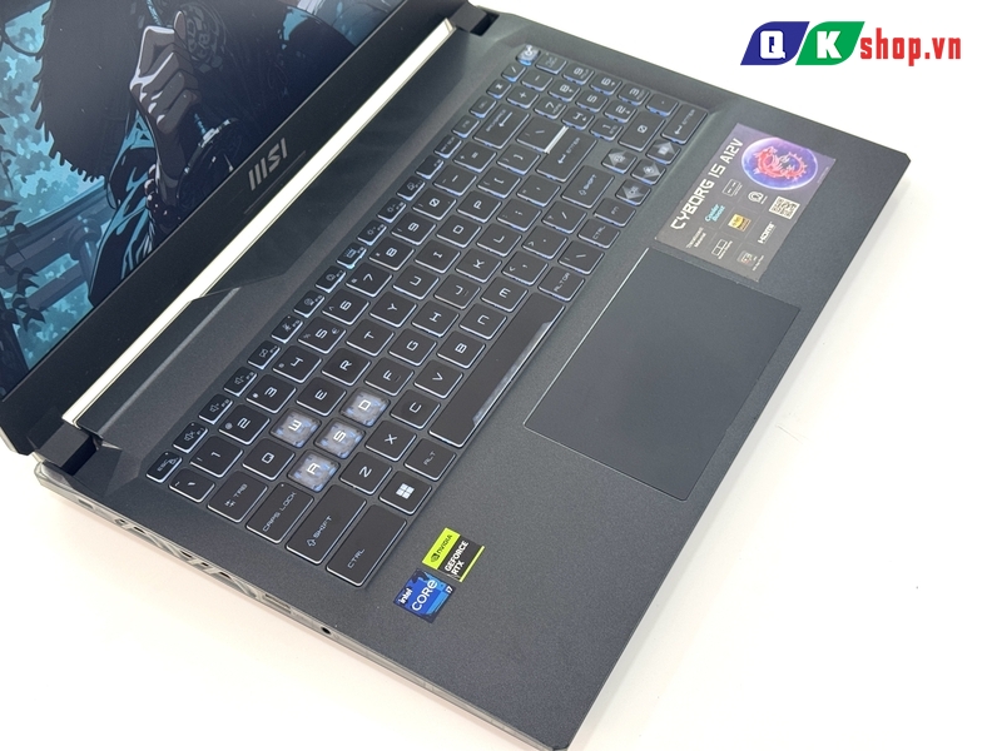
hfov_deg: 39.7
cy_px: 376
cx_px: 501
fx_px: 1389
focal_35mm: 48
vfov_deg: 30.3
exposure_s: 1/50
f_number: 1.78
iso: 50
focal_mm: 6.76
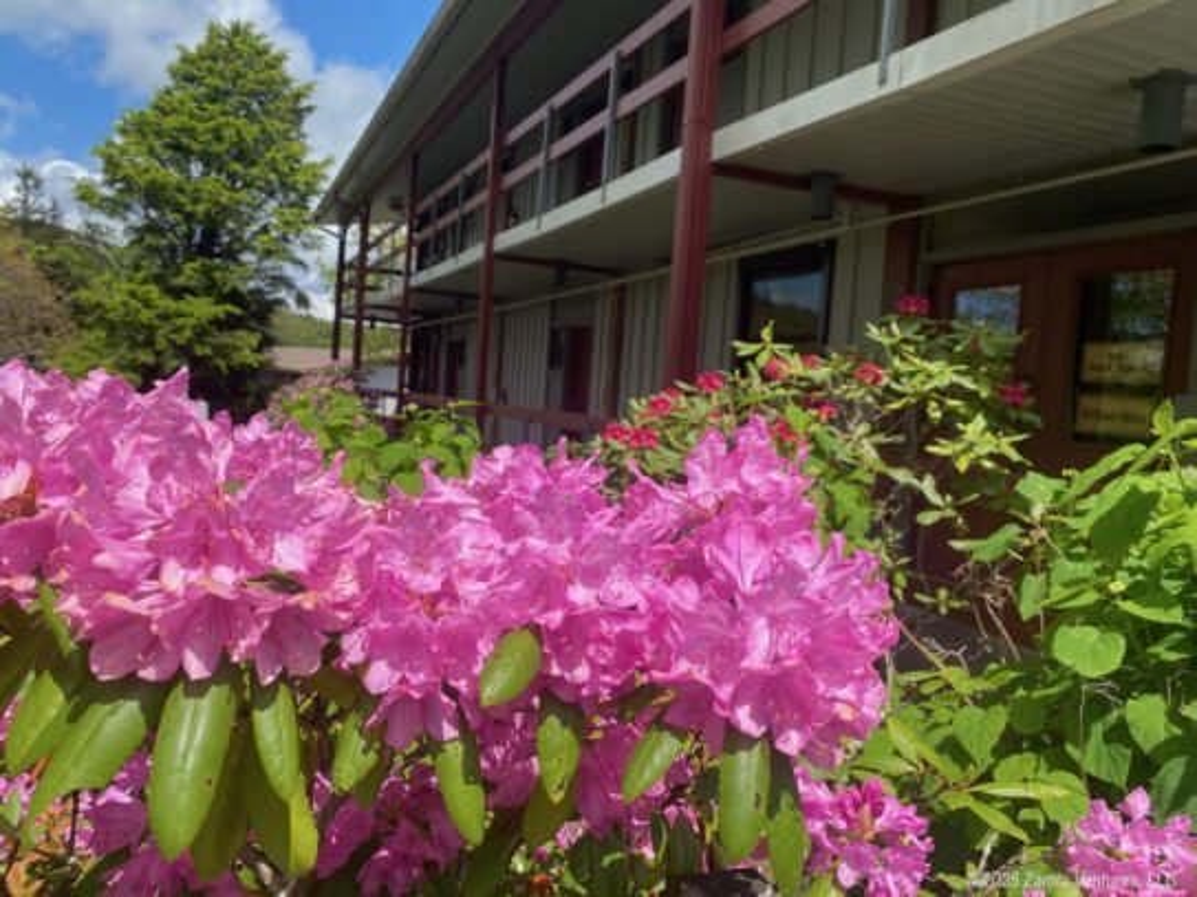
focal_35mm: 26
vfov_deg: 53.0
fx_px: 899
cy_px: 448
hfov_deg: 67.3
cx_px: 598
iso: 32
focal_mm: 4.25
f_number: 1.8
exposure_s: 1/2183
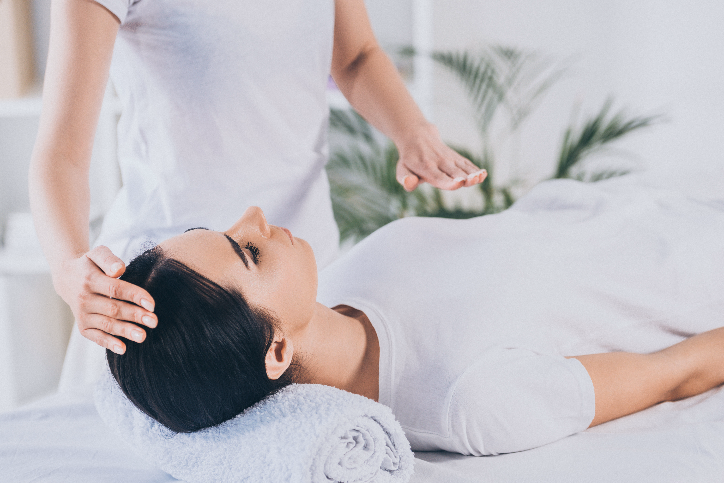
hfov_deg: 22.6
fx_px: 1810
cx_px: 362
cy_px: 242
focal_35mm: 90
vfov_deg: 15.2
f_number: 4
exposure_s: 1/160
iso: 125
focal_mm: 90
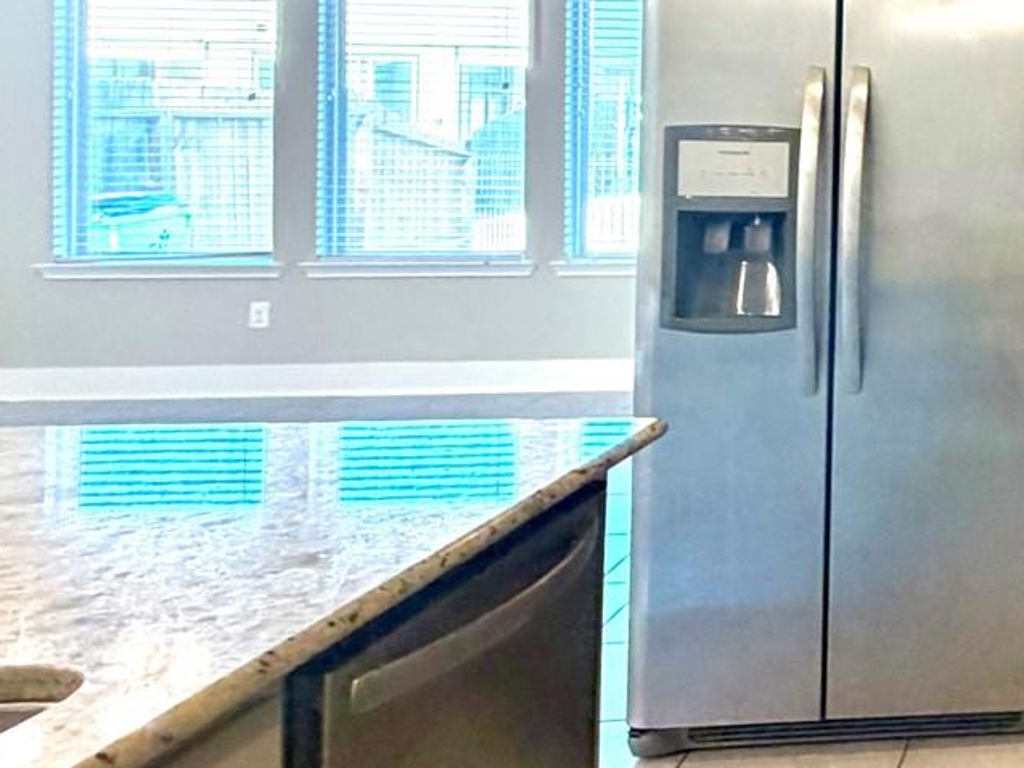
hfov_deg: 31.3
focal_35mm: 45
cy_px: 119
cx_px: 1368
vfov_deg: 31.1
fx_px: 1331
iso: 250
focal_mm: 2.22
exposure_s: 1/60
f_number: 2.2
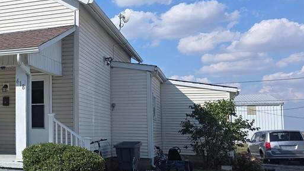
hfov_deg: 37.3
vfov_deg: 24.0
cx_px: 5
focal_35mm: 50
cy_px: 94
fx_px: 403
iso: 12
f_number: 1.7
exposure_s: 1/1013
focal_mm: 6.3
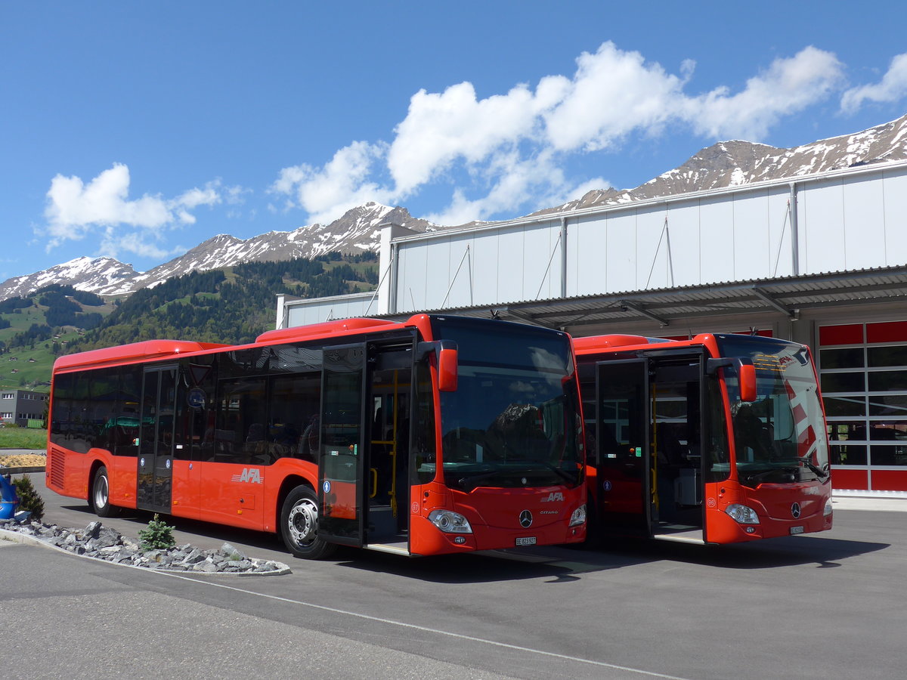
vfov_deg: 39.7
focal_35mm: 36
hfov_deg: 51.4
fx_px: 943
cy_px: 340
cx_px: 454
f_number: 2.8
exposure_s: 1/2000
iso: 80
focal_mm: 7.5
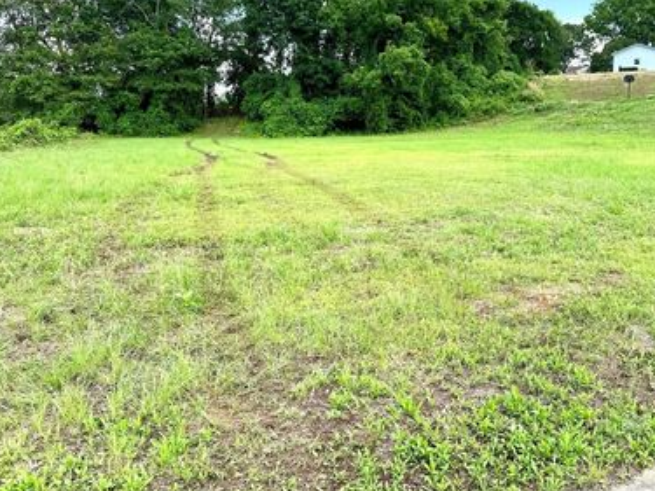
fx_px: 605
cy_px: 186
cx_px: 424
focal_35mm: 32
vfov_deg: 43.8
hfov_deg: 55.9
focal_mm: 6.86
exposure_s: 1/1198
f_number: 1.78
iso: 80
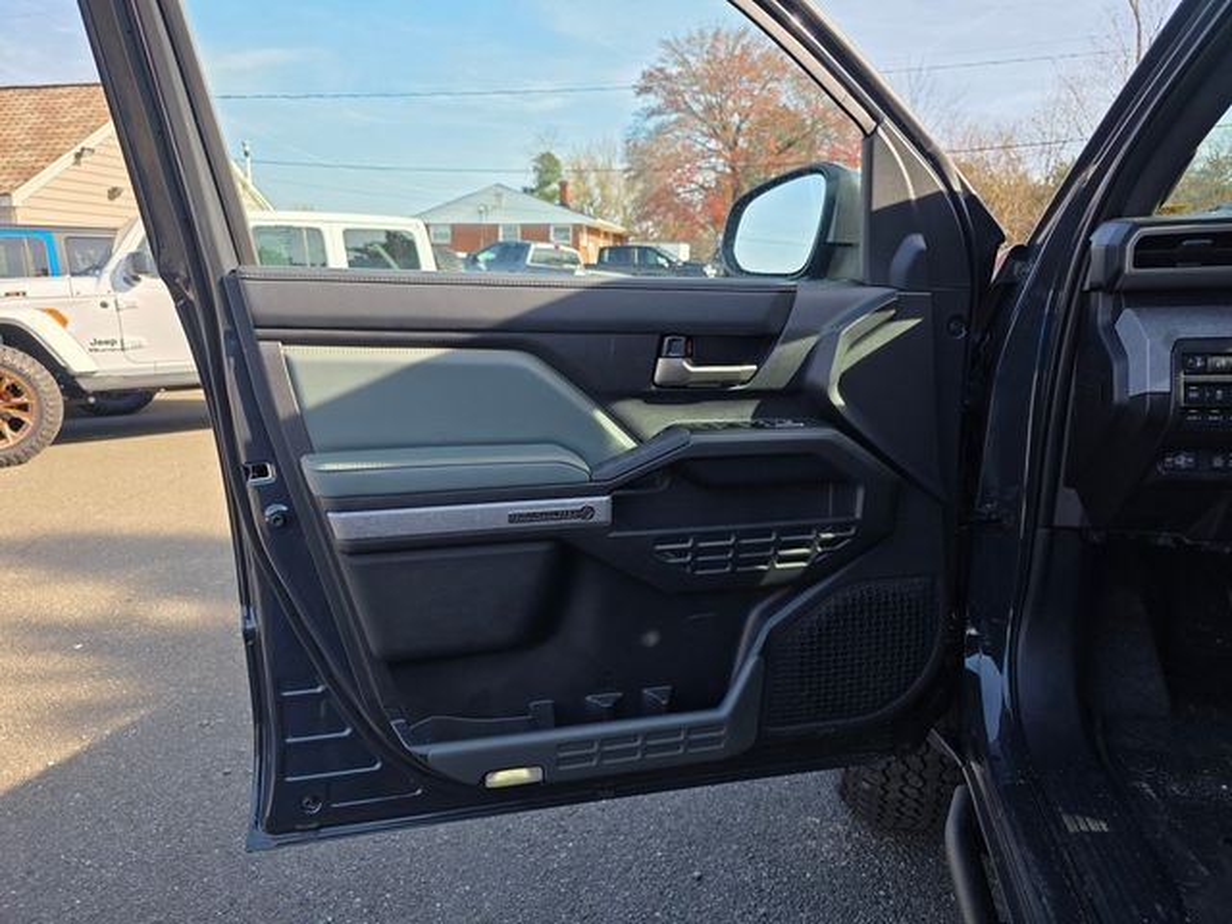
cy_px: 462
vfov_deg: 58.9
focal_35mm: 23
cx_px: 616
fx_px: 819
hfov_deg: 73.9
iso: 80
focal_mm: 6.3
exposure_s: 1/1967
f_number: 1.7
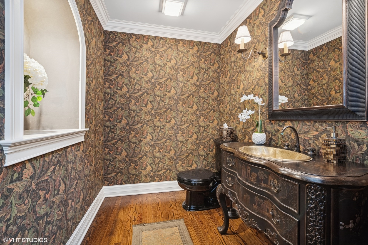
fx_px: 164
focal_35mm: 16
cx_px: 184
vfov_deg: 73.7
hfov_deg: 96.7
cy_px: 122
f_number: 9.5
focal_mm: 16
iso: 200
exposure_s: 1/2
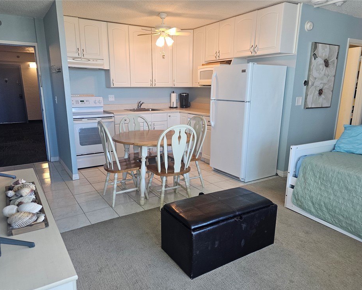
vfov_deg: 56.8
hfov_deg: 68.1
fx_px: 268
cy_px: 151
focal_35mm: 25
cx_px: 174
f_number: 1.7
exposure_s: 1/120
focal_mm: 6.3
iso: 250
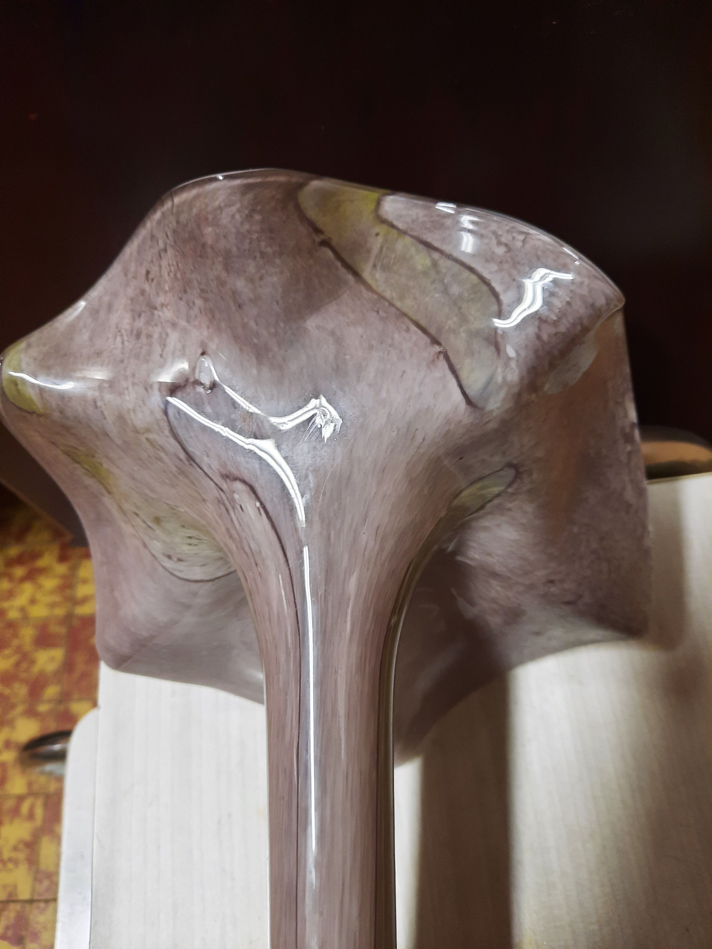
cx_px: 356
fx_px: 686
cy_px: 474
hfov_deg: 54.9
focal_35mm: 25
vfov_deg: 69.4
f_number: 2
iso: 400
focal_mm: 4.6
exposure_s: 1/25
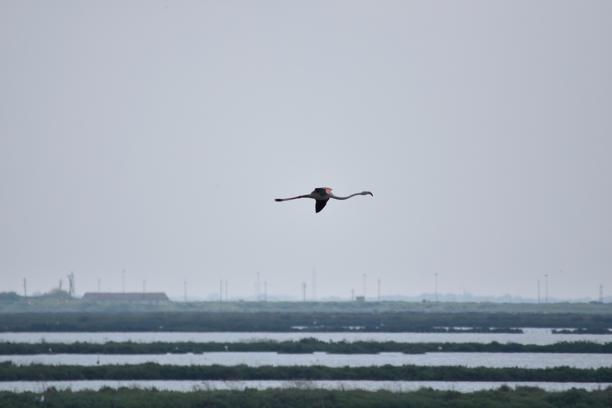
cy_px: 204
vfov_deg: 3.1
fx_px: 7648
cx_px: 306
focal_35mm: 450
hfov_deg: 4.6
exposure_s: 1/3200
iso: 320
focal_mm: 300
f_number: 5.6
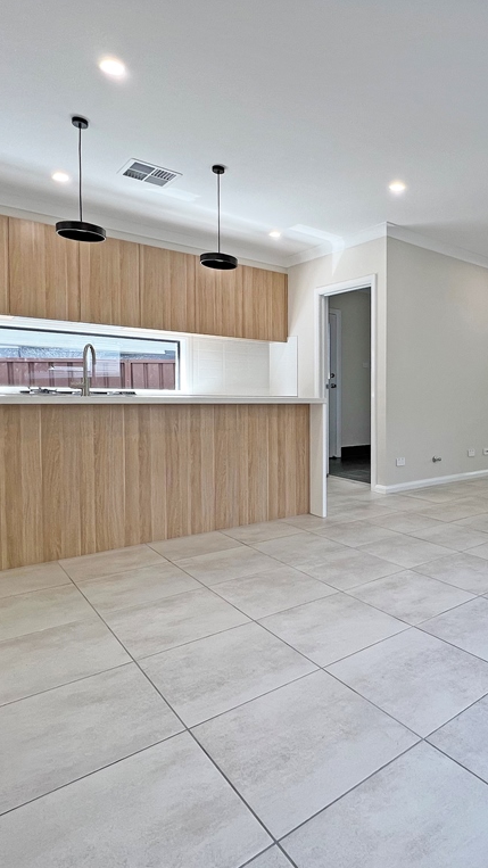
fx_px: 437
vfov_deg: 89.6
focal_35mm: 19
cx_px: 387
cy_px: 432
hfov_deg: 54.5
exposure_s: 1/100
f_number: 1.8
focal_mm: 1.57
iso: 50
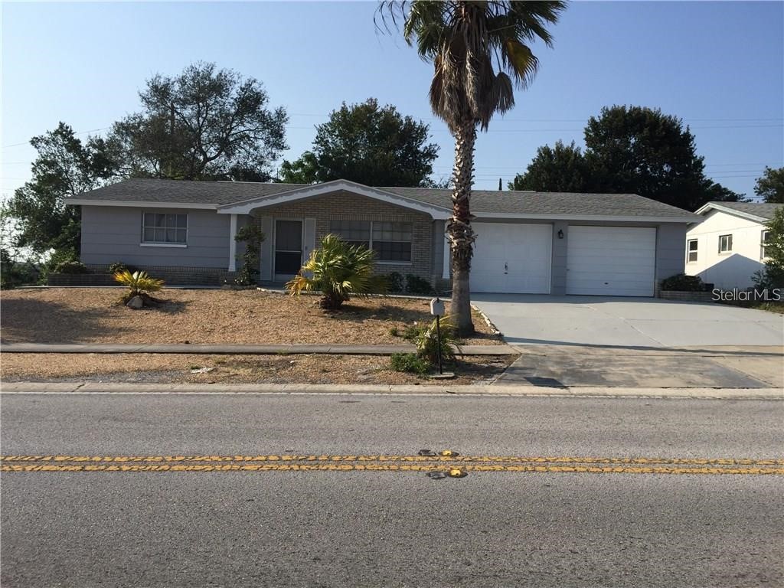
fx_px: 657
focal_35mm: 29
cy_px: 294
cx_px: 392
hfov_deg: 61.7
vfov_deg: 48.2
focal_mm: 4.15
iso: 32
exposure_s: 1/2326
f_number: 2.2
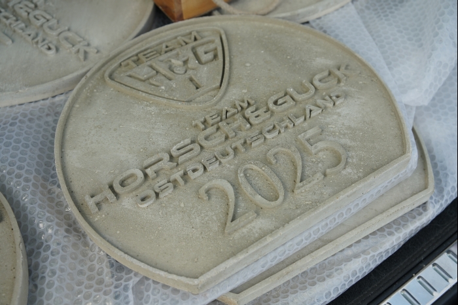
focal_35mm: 45
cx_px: 229
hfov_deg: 43.6
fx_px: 572
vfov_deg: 29.8
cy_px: 152
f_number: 5.6
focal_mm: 45
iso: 320
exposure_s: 1/400
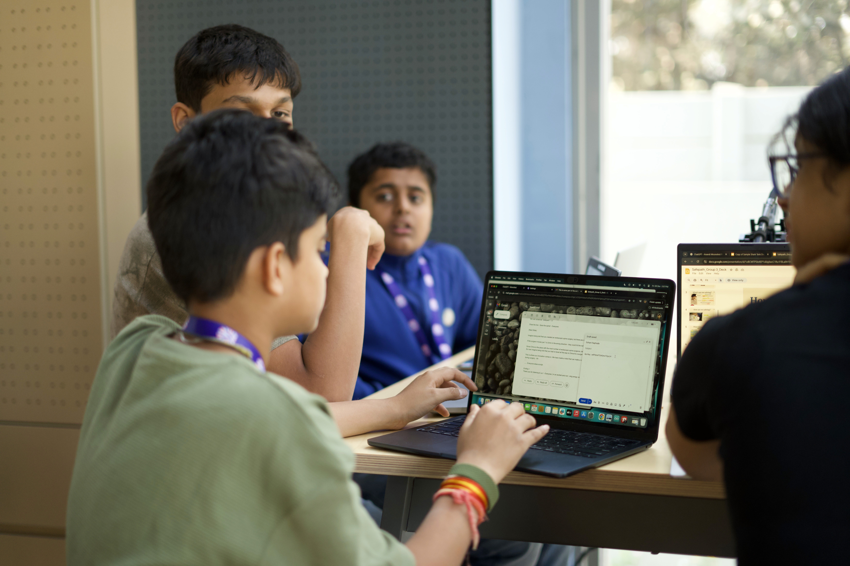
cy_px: 283
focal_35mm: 50
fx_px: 1180
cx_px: 425
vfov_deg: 27.0
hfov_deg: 39.6
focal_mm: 50
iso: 1000
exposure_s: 1/400
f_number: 1.8
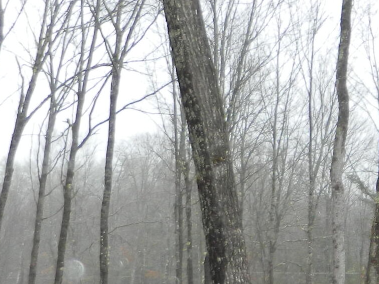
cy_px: 218
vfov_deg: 14.9
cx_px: 334
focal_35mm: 99
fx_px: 1084
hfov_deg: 19.5
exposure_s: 1/100
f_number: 3.1
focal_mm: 4.5
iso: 110
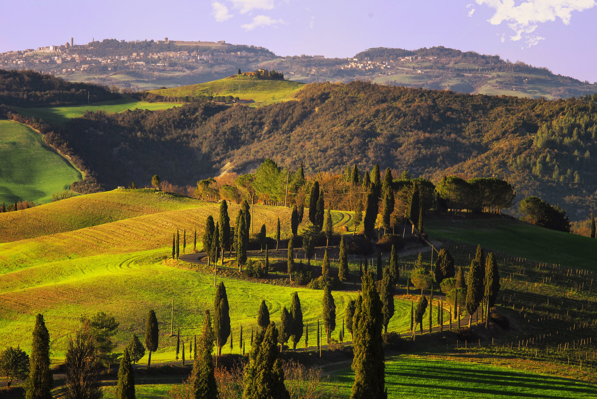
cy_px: 200
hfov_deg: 13.0
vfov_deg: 8.7
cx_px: 298
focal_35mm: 158
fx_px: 2615
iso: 100
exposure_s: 1/100
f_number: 11
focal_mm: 105
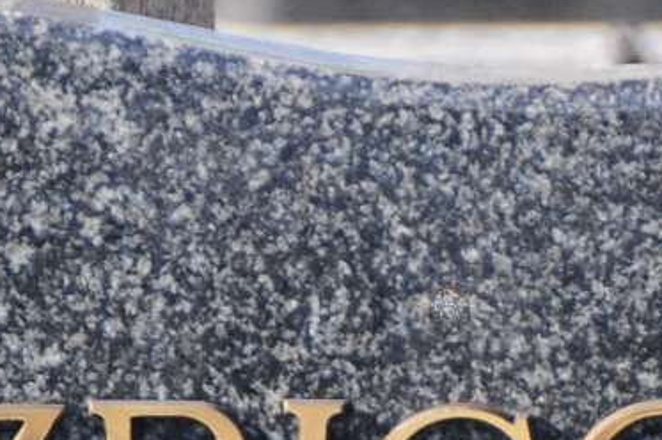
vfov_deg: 1.5
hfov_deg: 2.3
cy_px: 944
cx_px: 91
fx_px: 16625
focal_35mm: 905
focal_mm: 105
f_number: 7.1
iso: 200
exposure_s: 1/250
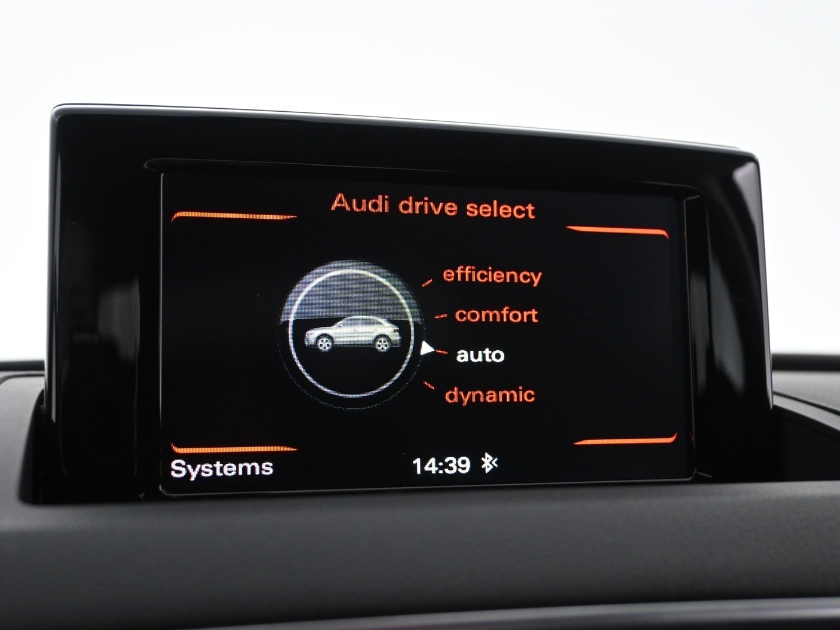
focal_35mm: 42
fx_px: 1008
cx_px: 386
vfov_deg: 34.7
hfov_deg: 45.2
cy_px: 320
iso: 2500
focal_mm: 25
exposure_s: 1/50
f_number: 4.2
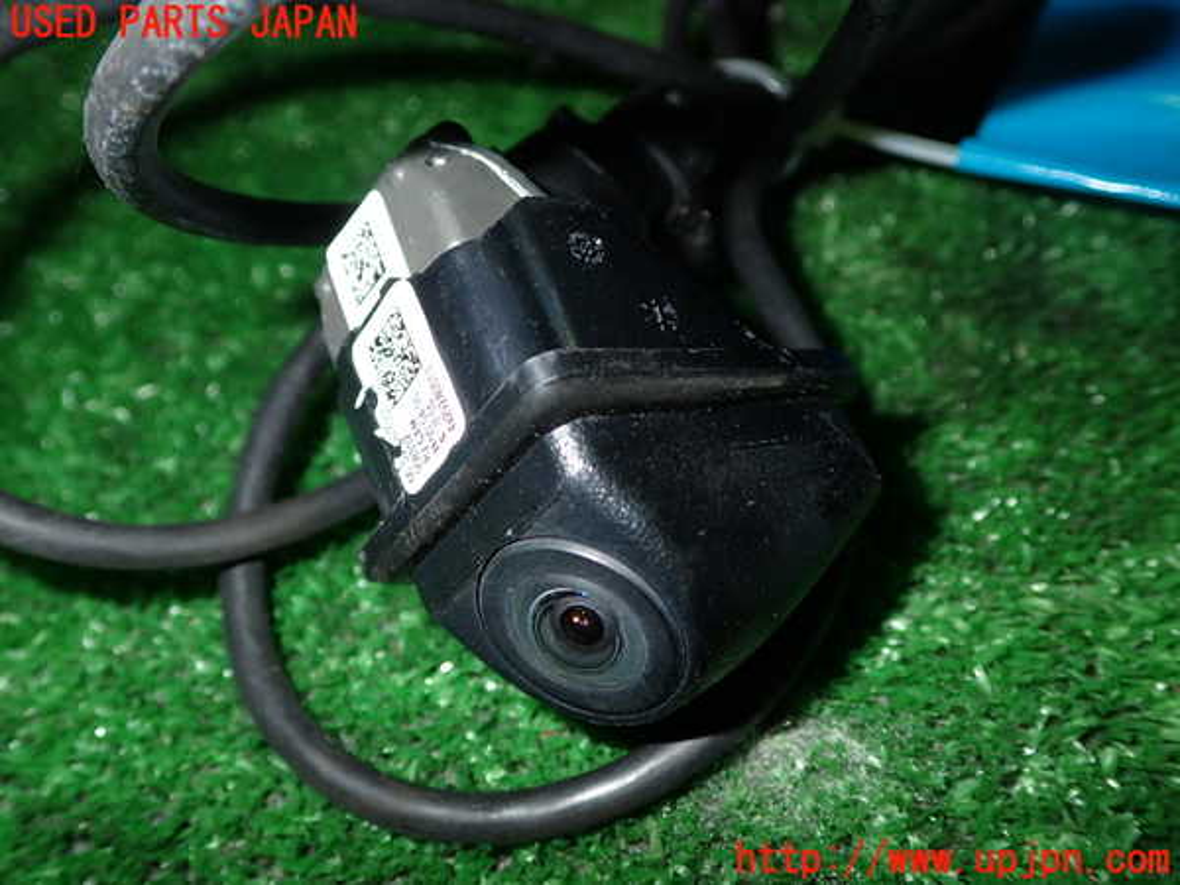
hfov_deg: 56.8
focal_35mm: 32
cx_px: 590
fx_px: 1091
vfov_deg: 44.2
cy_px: 442
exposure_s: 1/30
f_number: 7.1
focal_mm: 5.79
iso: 200
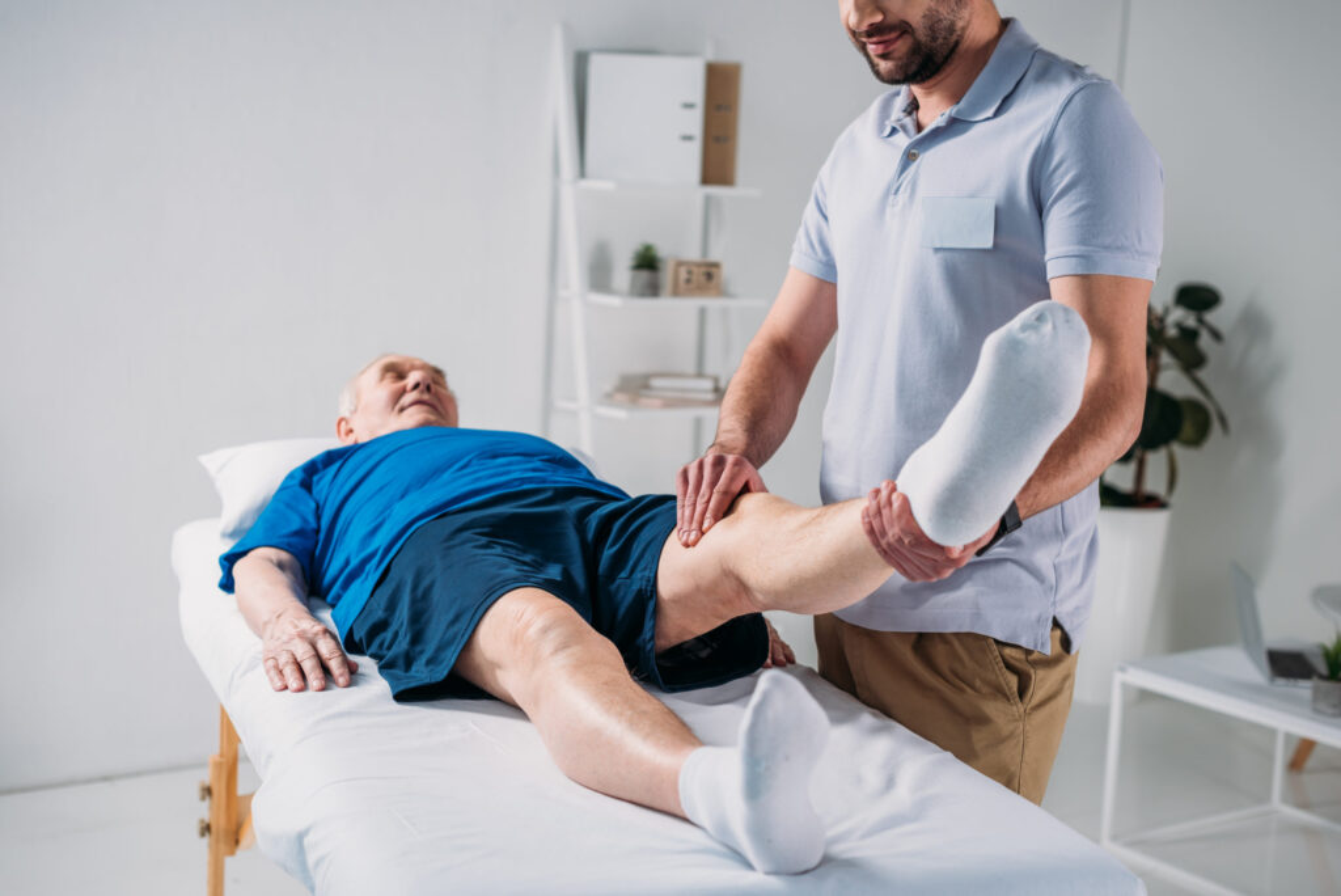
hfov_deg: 39.6
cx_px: 670
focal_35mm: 50
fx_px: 1863
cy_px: 448
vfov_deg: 27.0
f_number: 3.5
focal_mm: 50
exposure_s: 1/200
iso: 100
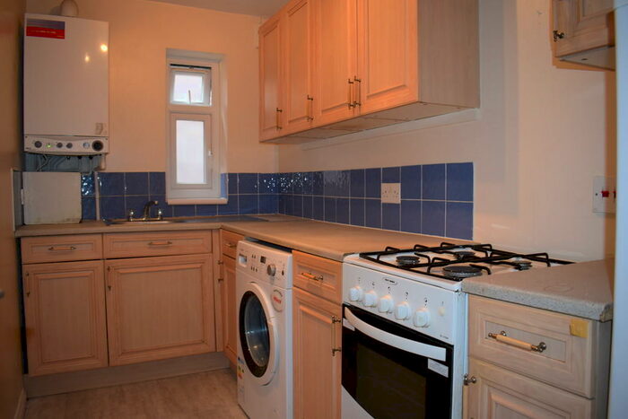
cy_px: 210
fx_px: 471
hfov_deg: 67.4
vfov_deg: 47.9
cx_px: 314
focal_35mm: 27
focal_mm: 18
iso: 800
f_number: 4.5
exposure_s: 1/80
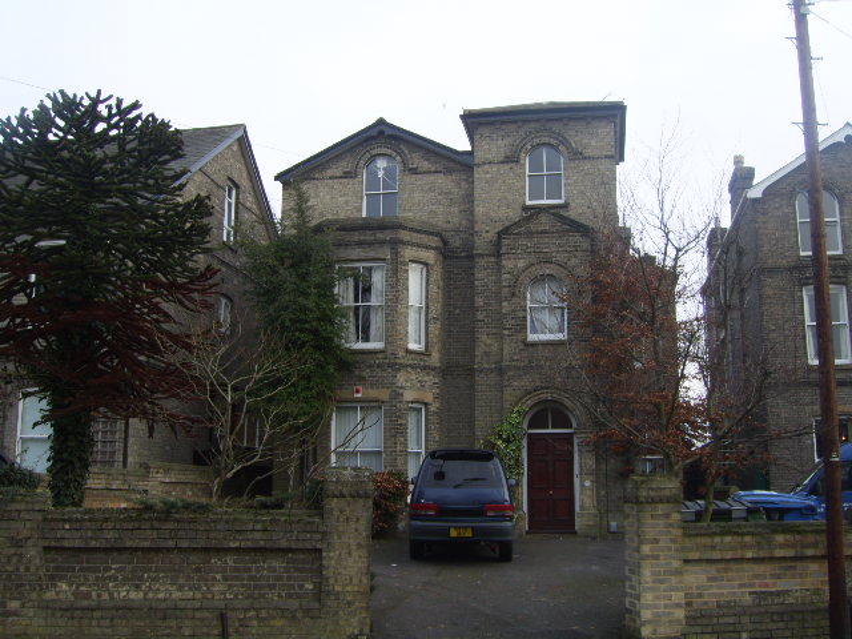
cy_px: 320
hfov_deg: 49.0
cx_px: 426
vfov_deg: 37.7
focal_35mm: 38
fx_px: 935
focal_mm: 7.8
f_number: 5.7
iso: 50
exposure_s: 1/100
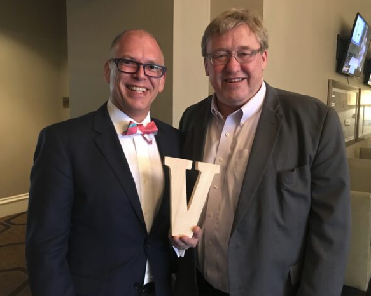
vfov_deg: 48.5
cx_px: 200
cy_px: 147
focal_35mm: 30
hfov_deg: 58.7
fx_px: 329
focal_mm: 3.99
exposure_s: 1/11
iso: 100
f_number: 1.8
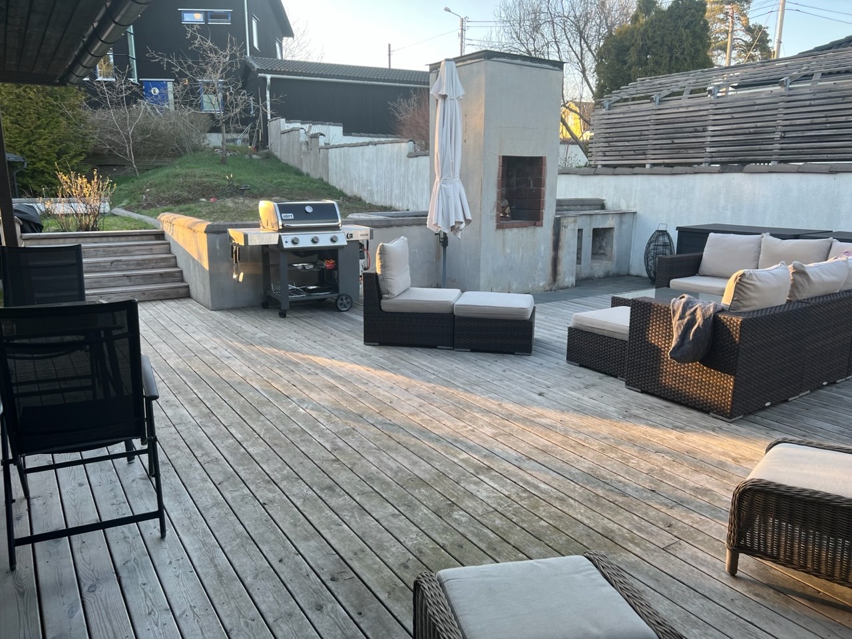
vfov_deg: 53.1
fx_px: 640
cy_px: 320
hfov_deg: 67.3
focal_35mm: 26
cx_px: 426
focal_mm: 5.7
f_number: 1.5
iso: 40
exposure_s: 1/187
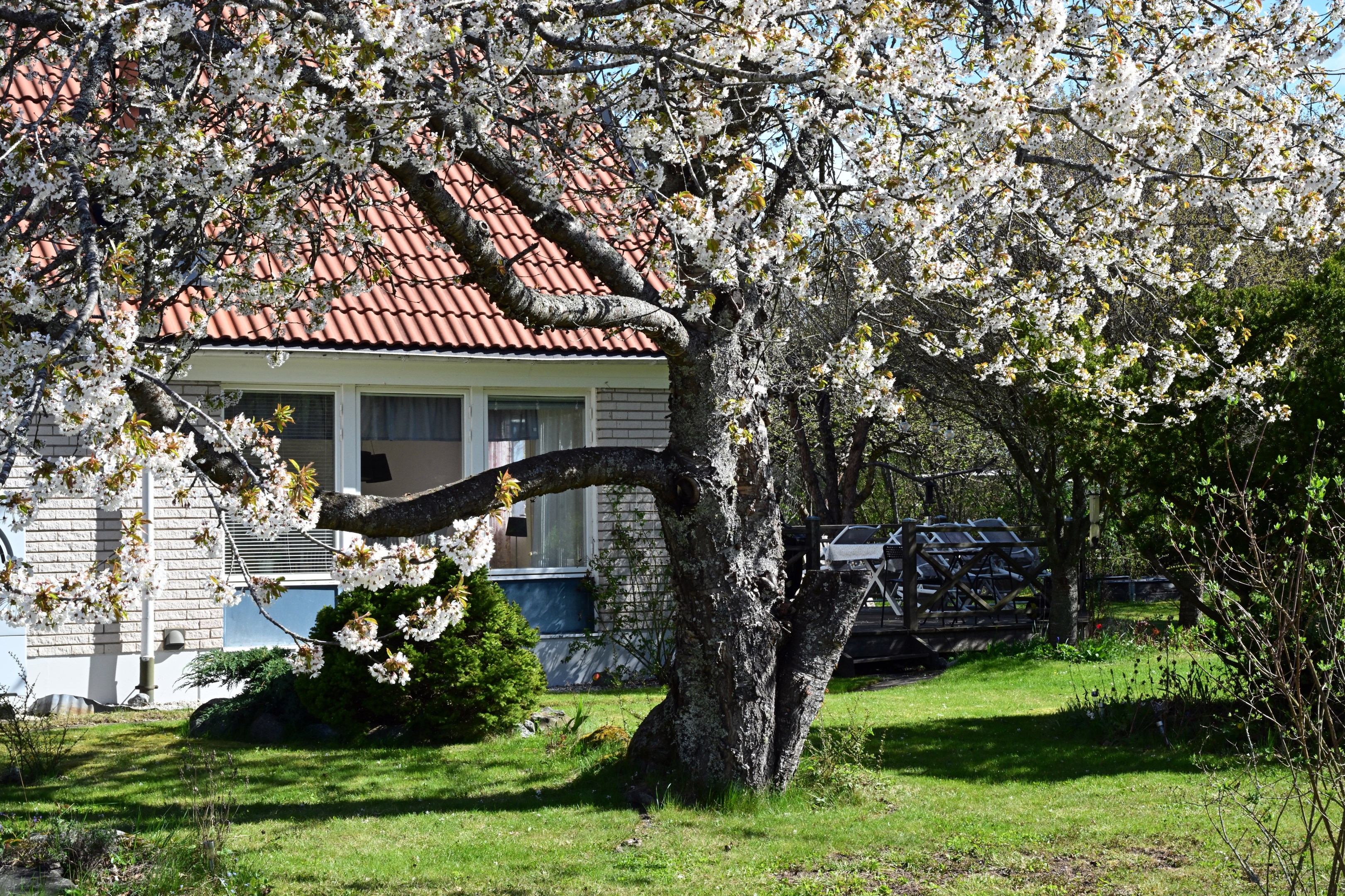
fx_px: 2241
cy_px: 448
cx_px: 672
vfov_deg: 22.6
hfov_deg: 33.4
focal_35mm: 60
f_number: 22
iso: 1000
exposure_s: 1/160
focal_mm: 60
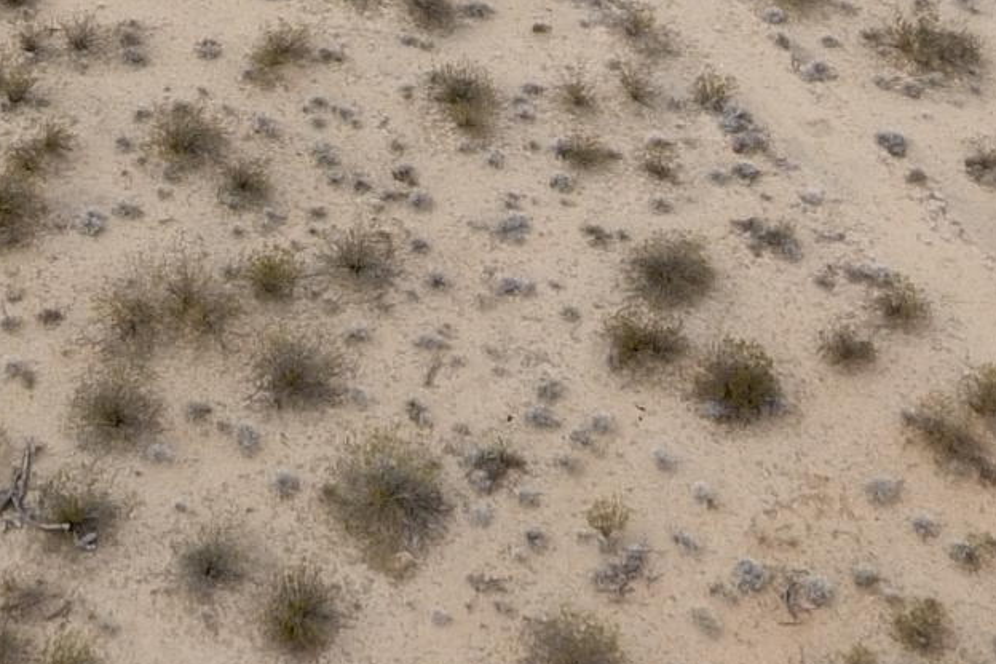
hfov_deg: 20.2
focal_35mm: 100
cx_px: 208
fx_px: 2766
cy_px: -608
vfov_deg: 12.3
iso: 100
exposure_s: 1/661
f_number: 2.8
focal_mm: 3.61
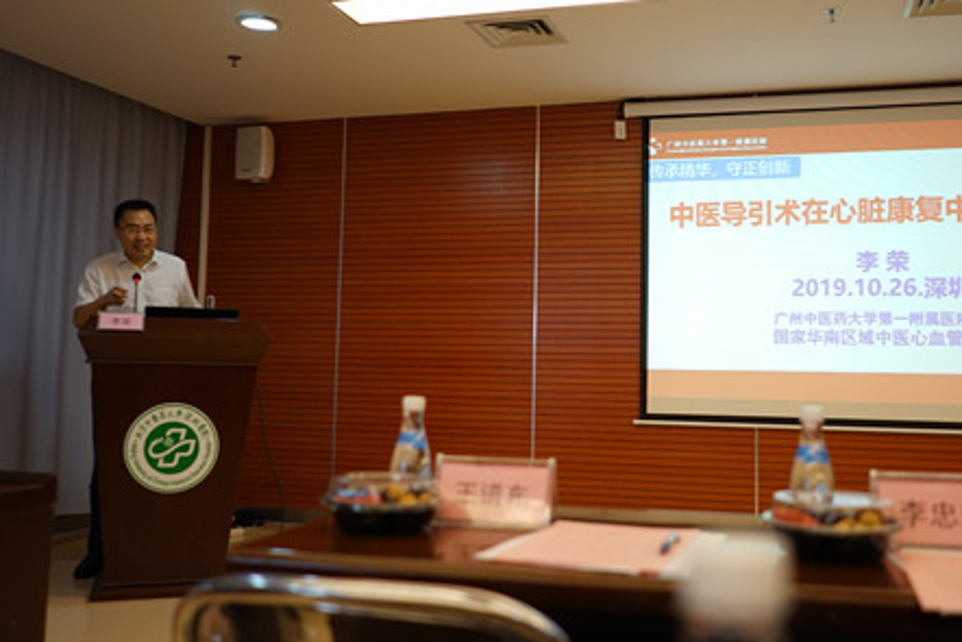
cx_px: 546
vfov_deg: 35.0
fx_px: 1016
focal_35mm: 38
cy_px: 266
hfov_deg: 50.5
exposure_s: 1/40
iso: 64
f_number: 2
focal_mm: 28
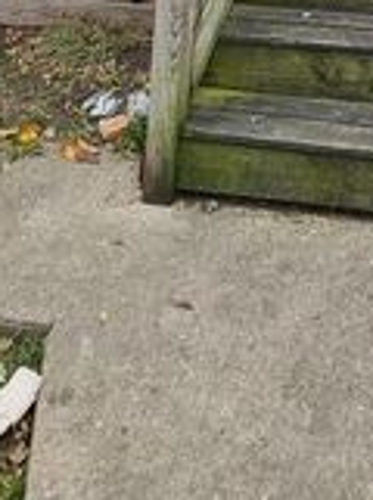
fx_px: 779
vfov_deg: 22.1
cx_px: 451
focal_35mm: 54
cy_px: -393
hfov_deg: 24.4
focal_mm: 2.2
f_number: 2.2
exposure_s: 1/207
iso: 80
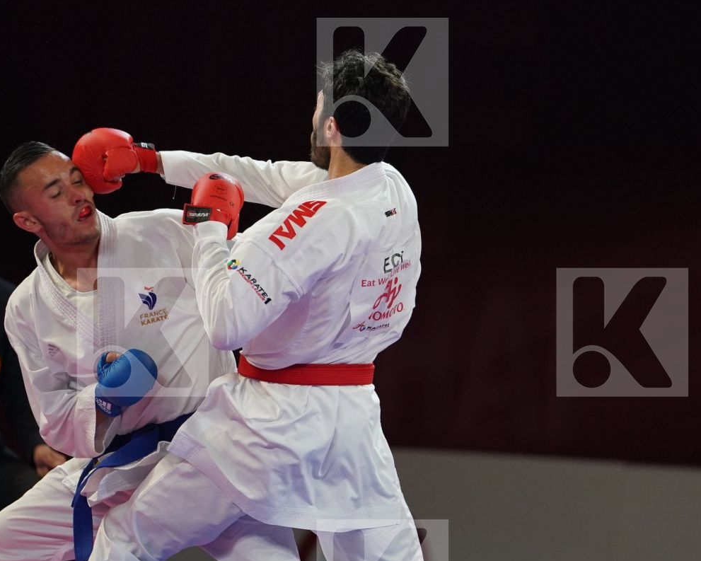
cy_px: 332
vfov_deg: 4.5
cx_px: 383
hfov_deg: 5.7
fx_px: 7075
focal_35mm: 341
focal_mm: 200
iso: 2000
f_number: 2.8
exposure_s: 1/1000
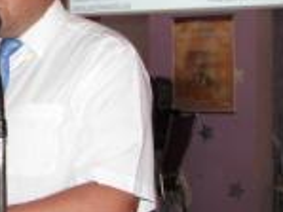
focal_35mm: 108
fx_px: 884
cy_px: 23
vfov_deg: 13.6
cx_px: 9
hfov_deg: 17.8
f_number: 2.8
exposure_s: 1/30
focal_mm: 6
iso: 100
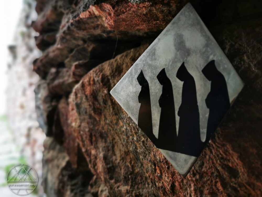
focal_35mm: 27
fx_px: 204
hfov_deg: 65.3
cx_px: 131
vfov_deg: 51.4
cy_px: 98
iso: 200
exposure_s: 1/120
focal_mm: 5.56
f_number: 4
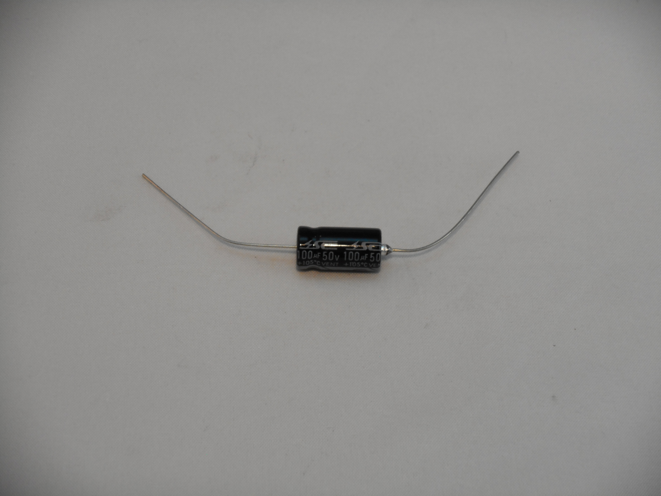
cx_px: 330
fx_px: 2234
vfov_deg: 12.7
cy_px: 248
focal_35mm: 117
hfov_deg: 16.8
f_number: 5.9
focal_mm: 20.9
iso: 160
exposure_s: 1/60
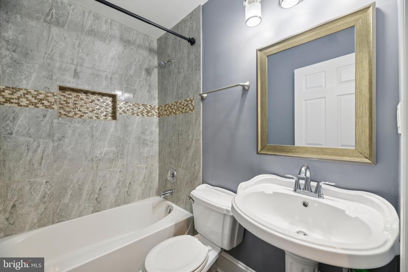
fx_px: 159
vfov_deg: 81.2
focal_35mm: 14
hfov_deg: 104.3
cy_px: 136
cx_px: 204
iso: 320
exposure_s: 1/15
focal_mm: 14
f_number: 8
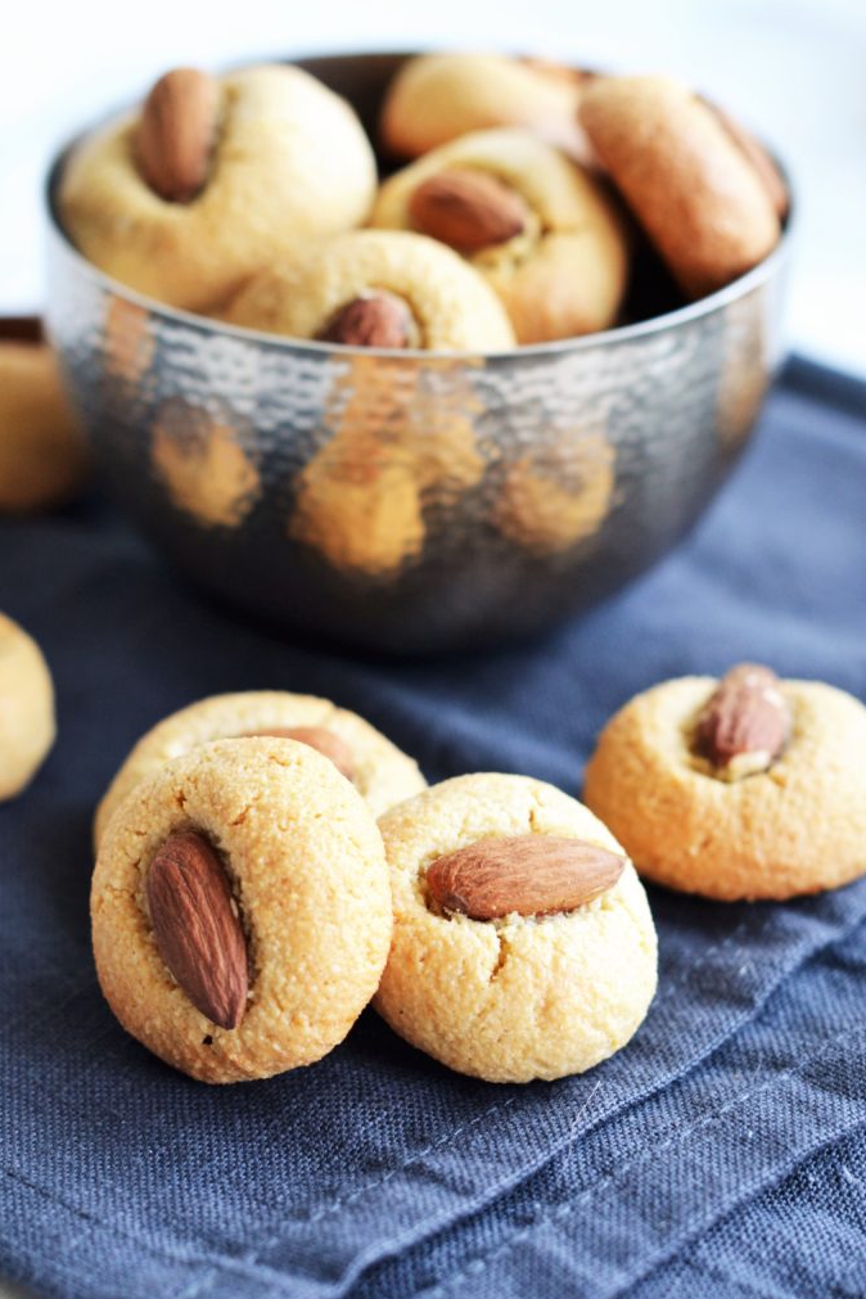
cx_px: 431
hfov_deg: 17.9
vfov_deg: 26.7
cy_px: 649
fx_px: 2742
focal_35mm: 76
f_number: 4
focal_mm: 50
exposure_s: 1/60
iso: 400
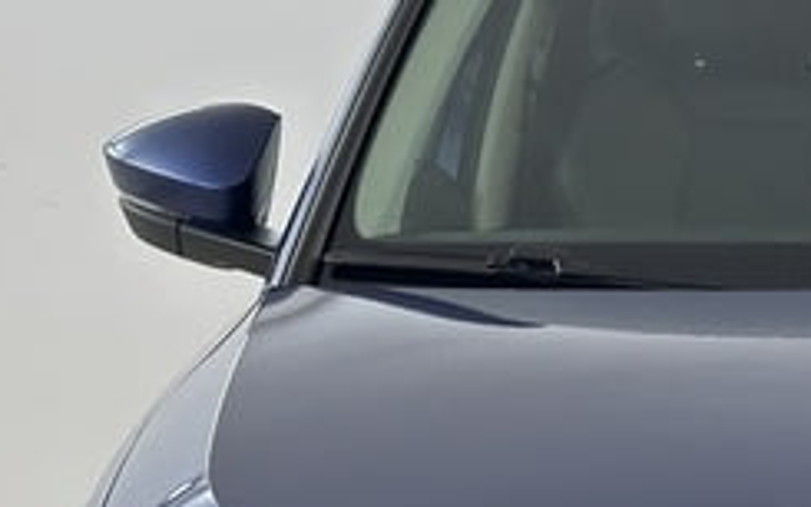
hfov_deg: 11.0
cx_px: 1020
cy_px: 615
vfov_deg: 7.0
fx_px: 4132
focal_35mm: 187
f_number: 1.78
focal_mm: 6.86
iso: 125
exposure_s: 1/100
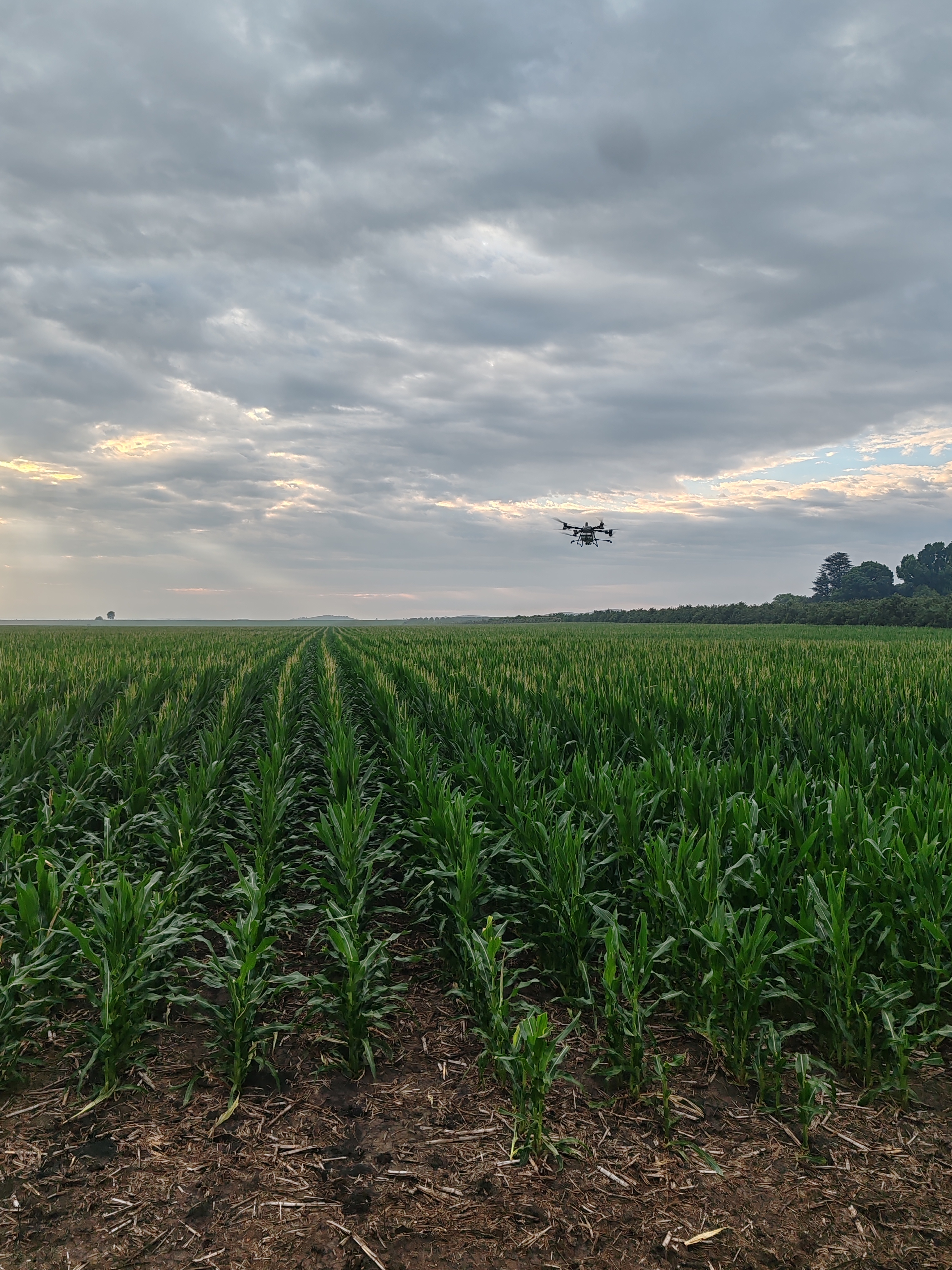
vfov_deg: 65.3
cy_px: 635
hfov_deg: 51.4
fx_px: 990
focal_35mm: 27
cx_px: 476
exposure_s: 1/190
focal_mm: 6.12
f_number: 1.9
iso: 50
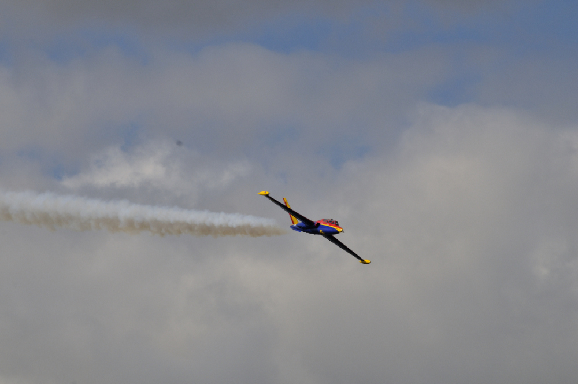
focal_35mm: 450
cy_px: 192
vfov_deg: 3.0
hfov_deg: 4.6
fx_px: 7216
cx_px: 289
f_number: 13
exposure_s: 1/640
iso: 200
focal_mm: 300
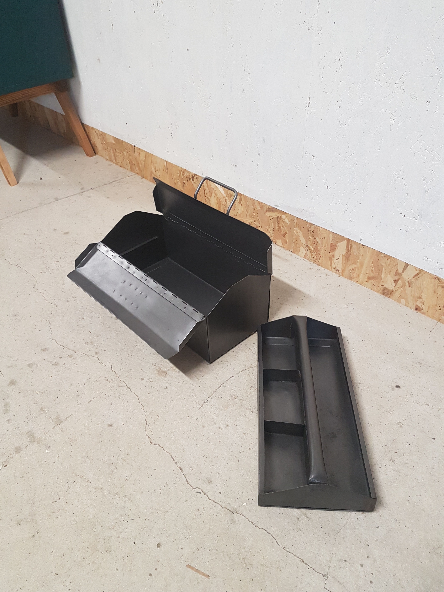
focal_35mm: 26
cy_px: 296
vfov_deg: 67.3
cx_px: 222
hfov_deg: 53.1
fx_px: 445
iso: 200
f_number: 1.7
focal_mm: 4.2
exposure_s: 1/50
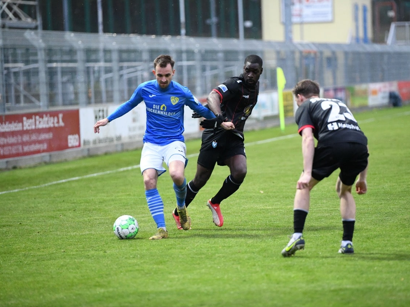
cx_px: 220
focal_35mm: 186
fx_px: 2203
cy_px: 153
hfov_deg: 10.6
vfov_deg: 8.0
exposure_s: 1/1600
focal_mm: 170
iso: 10000
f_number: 2.8
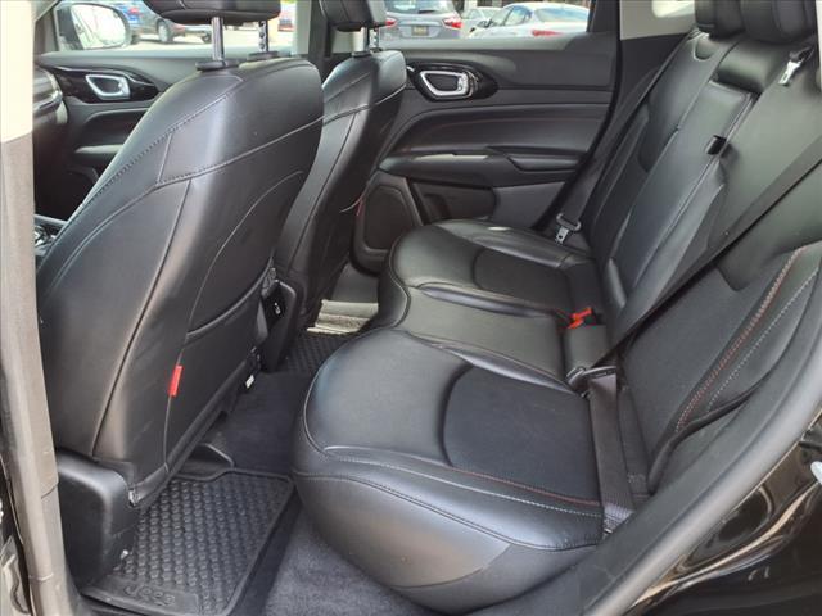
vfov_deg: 51.4
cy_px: 308
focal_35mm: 27
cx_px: 411
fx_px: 641
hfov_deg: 65.3
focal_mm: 3.58
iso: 64
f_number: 1.9
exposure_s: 1/120
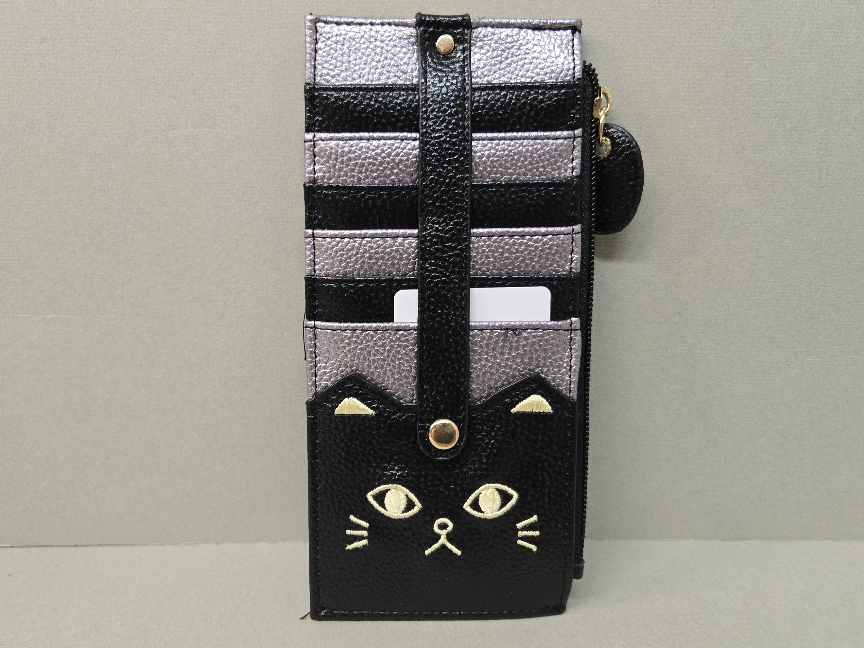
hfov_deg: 65.2
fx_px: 674
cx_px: 388
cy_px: 312
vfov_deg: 51.4
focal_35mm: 27
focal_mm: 5.4
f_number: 1.8
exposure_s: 1/100
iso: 320
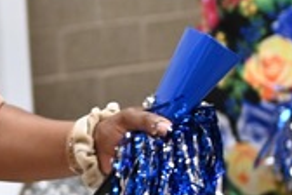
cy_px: 65
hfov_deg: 6.9
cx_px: -233
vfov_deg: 4.7
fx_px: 2368
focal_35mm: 292
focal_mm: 48
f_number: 2.8
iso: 2000
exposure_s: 1/320
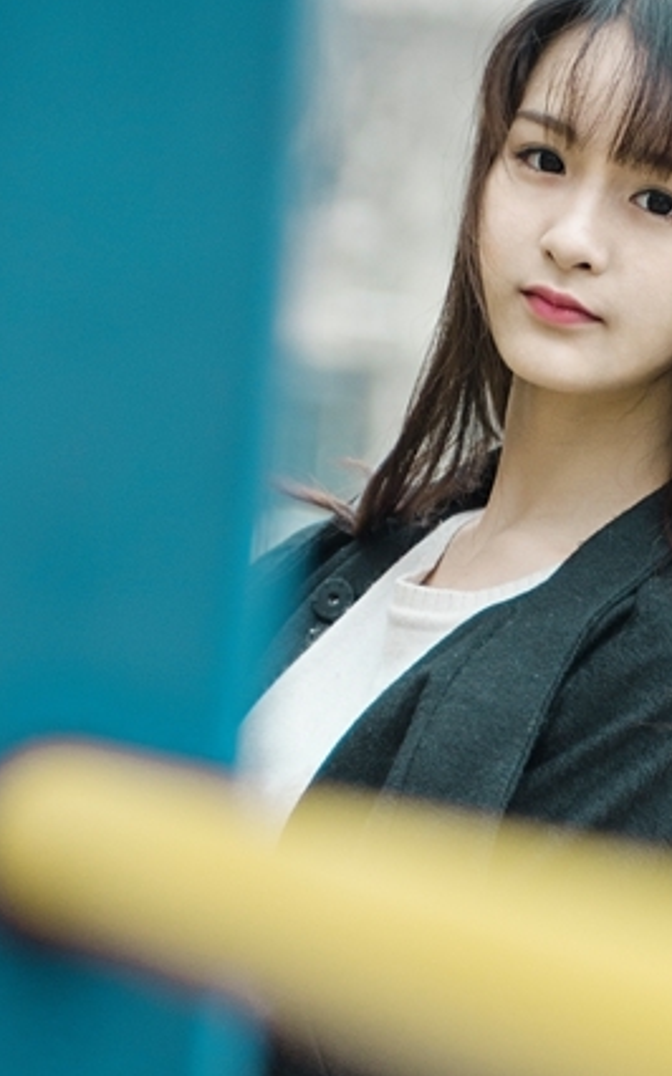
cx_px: 690
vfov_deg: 8.1
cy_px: 672
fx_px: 7565
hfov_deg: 5.1
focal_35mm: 258
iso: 250
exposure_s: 1/250
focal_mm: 80
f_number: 3.5
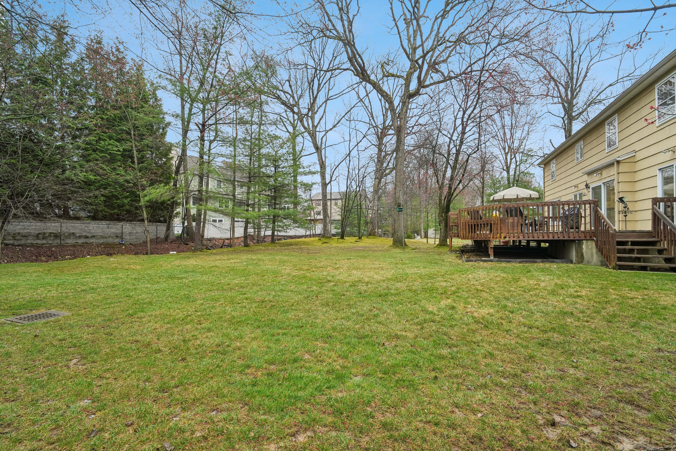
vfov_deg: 73.7
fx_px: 300
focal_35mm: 16
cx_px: 338
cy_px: 226
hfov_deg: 96.7
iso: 400
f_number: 8
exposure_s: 1/50
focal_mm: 16
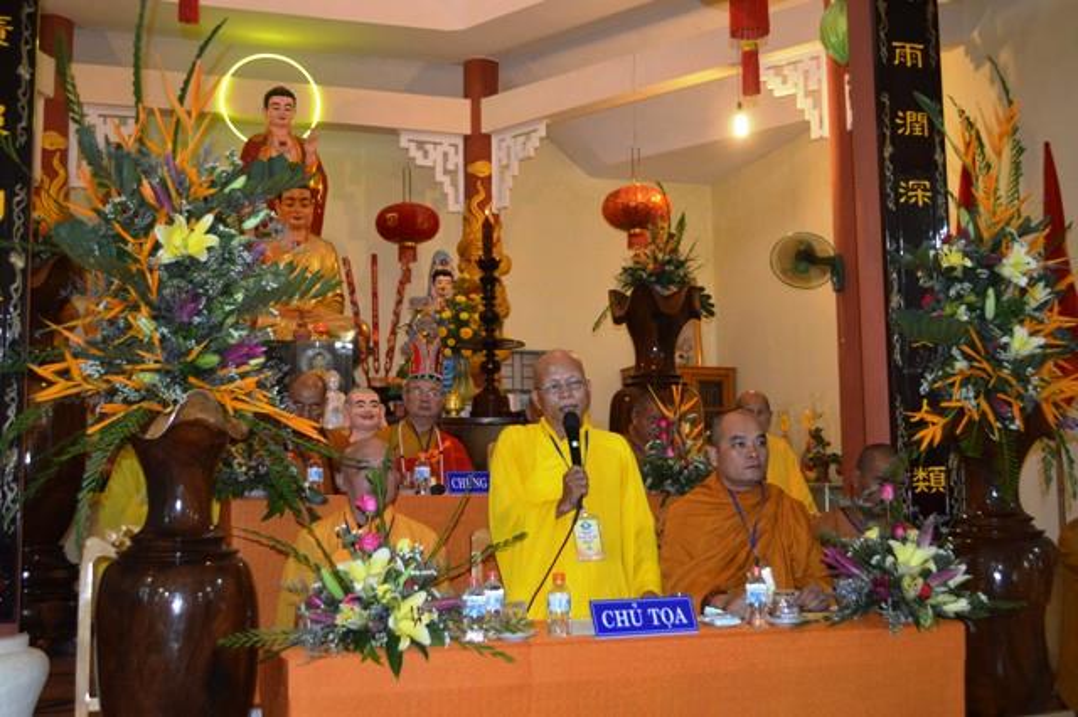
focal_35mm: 44
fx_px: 1302
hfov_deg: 45.0
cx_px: 539
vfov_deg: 30.8
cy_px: 358
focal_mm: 29
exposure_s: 1/60
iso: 720
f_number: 4.5
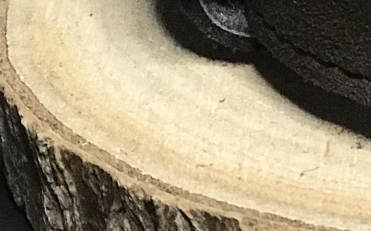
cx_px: 720
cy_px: 24
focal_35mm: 269
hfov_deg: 7.5
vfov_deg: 4.9
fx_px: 2720
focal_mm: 6.6
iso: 200
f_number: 2.8
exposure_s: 1/50
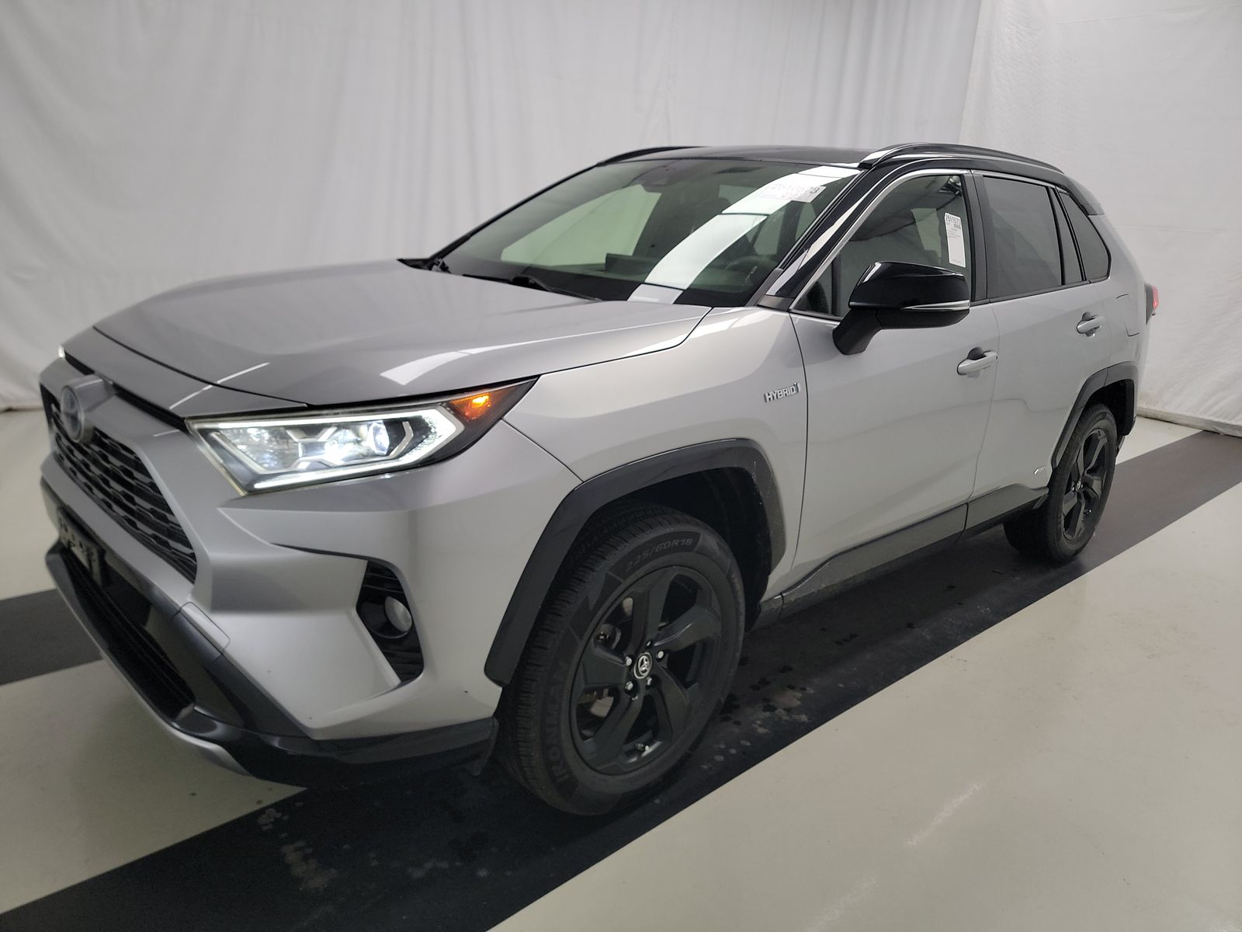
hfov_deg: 71.6
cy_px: 466
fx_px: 861
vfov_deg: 56.8
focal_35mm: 24
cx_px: 621
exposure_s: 1/59
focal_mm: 6.7
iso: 213
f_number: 1.8
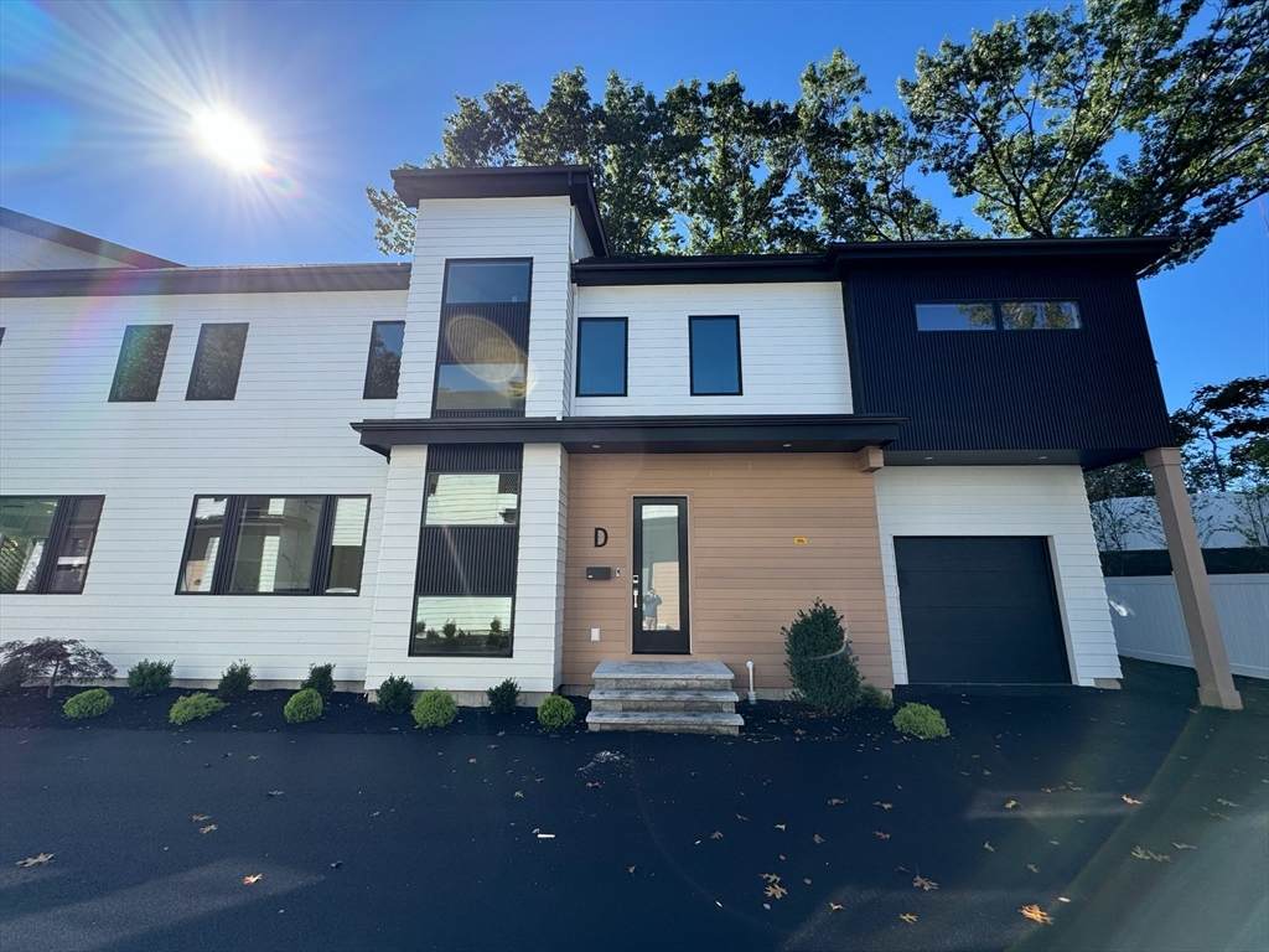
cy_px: 476
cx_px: 634
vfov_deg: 85.7
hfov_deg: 102.1
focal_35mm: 14
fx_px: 513
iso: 40
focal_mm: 2.22
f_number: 2.2
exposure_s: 1/641
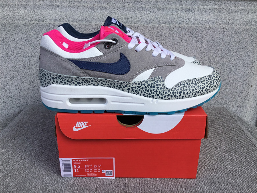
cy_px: 96
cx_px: 128
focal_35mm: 31
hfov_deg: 58.4
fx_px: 230
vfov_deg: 45.4
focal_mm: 3.3
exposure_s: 1/617
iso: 25
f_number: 2.4
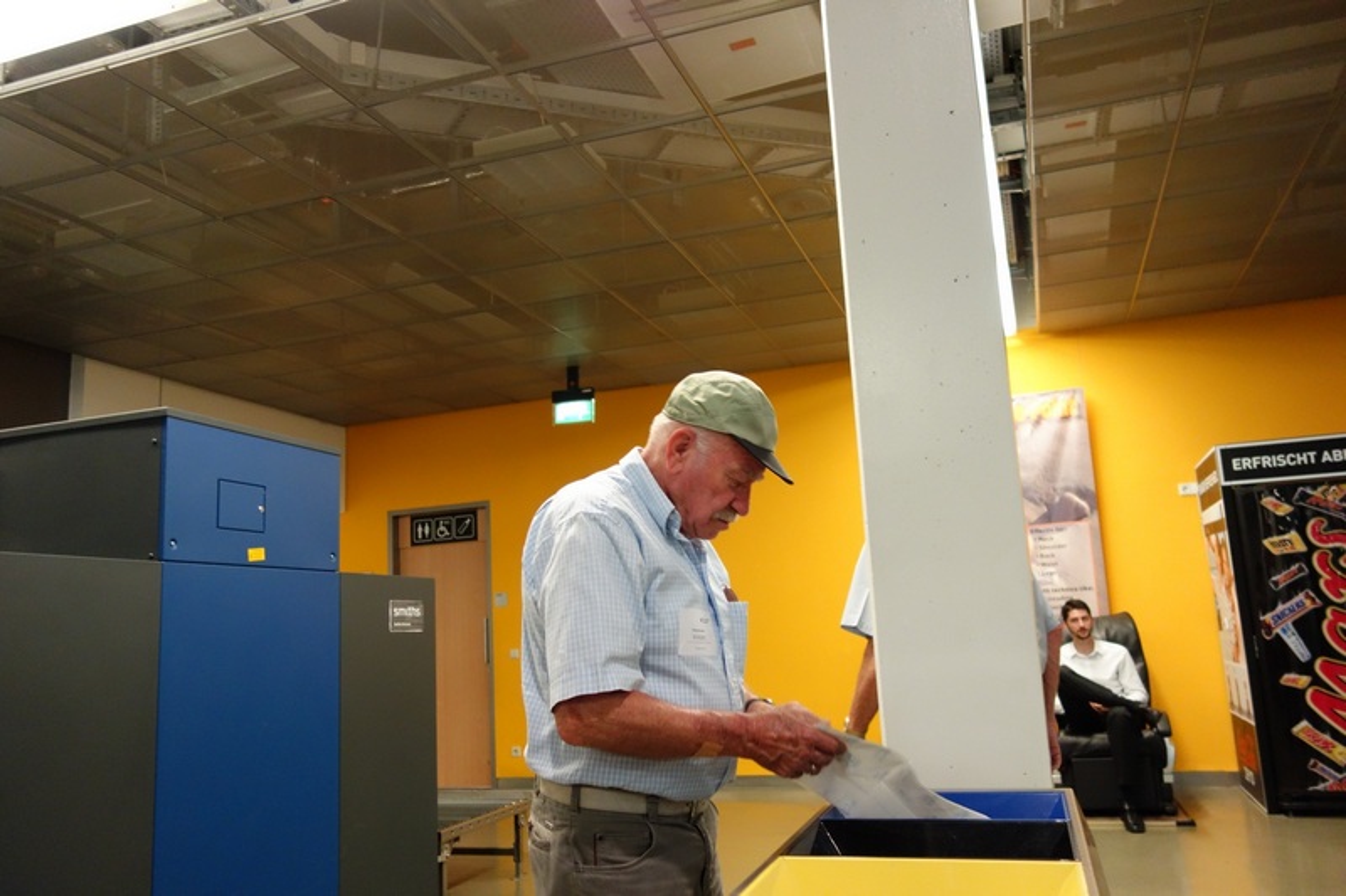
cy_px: 448
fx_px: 1047
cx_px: 673
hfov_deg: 65.5
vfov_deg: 46.4
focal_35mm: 28
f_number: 1.8
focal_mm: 10.4
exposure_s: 1/100
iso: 800
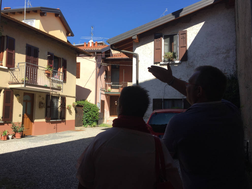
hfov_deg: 61.7
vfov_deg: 48.2
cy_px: 94
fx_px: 211
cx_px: 126
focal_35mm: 29
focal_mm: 4.15
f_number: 2.2
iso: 32
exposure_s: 1/1319
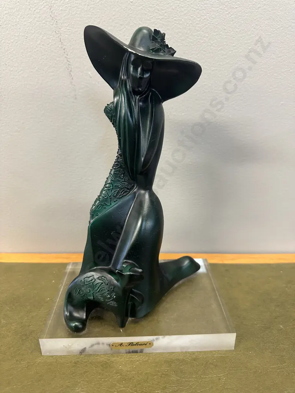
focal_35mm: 24
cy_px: 196
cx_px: 148
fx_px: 273
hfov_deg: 56.8
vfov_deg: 71.6
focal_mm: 6.86
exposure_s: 1/50
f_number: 1.78
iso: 250
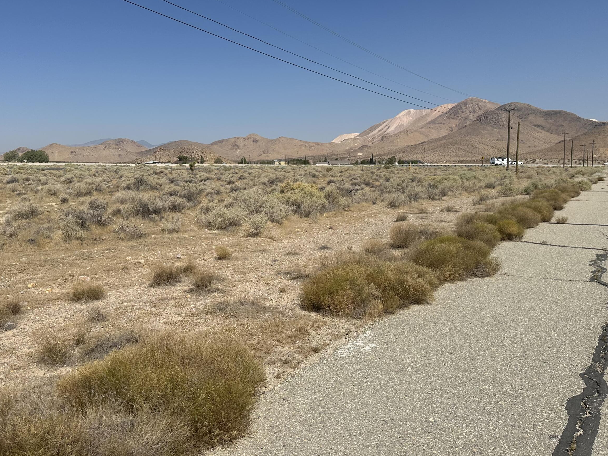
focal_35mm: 31
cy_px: 208
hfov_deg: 58.0
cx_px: 252
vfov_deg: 45.4
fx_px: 544
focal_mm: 6.86
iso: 80
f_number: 1.78
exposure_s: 1/9709
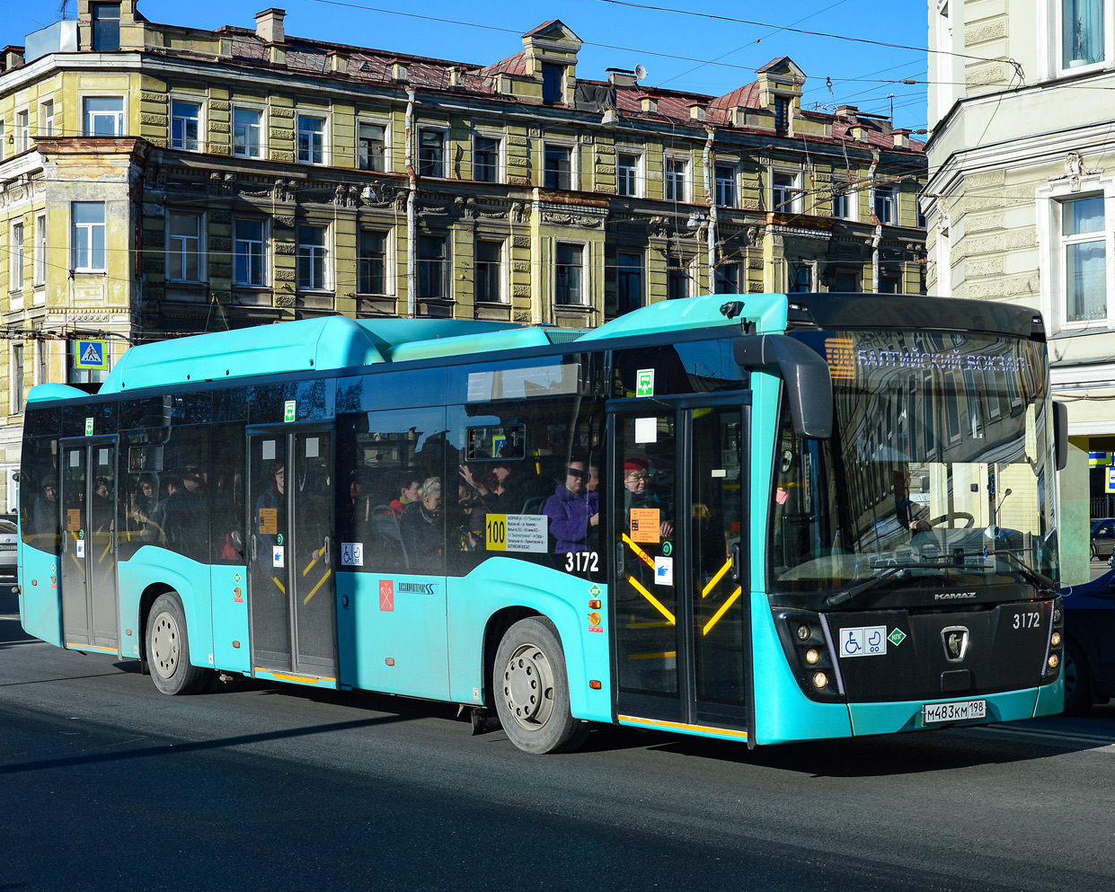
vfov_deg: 25.6
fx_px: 1966
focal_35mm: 60
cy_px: 444
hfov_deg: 31.7
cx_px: 580
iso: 200
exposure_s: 1/800
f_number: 7.1
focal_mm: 35
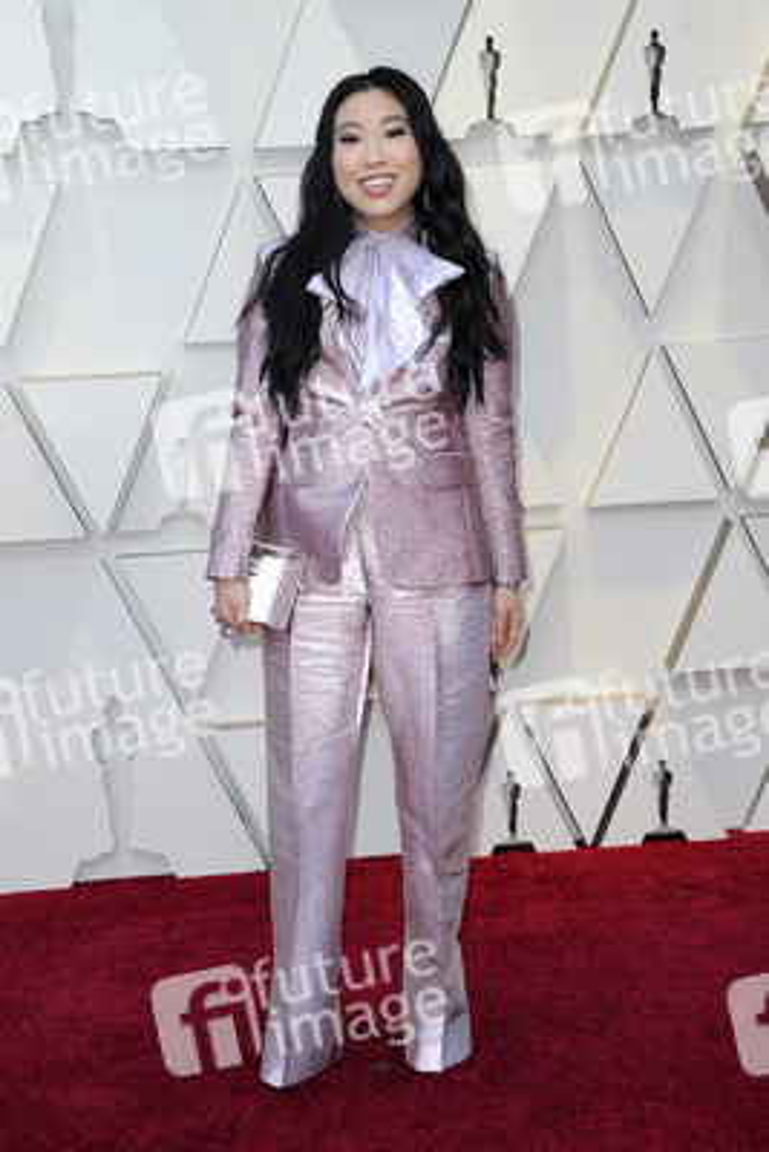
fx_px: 1985
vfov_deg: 32.4
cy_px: 576
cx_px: 384
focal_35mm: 62
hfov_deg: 21.9
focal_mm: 62
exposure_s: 1/250
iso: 800
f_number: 8
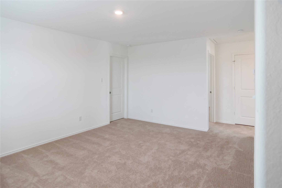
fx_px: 153
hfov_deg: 85.4
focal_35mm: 20
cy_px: 94
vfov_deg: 63.2
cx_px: 141
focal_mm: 13
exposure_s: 1/250
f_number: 4
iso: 720
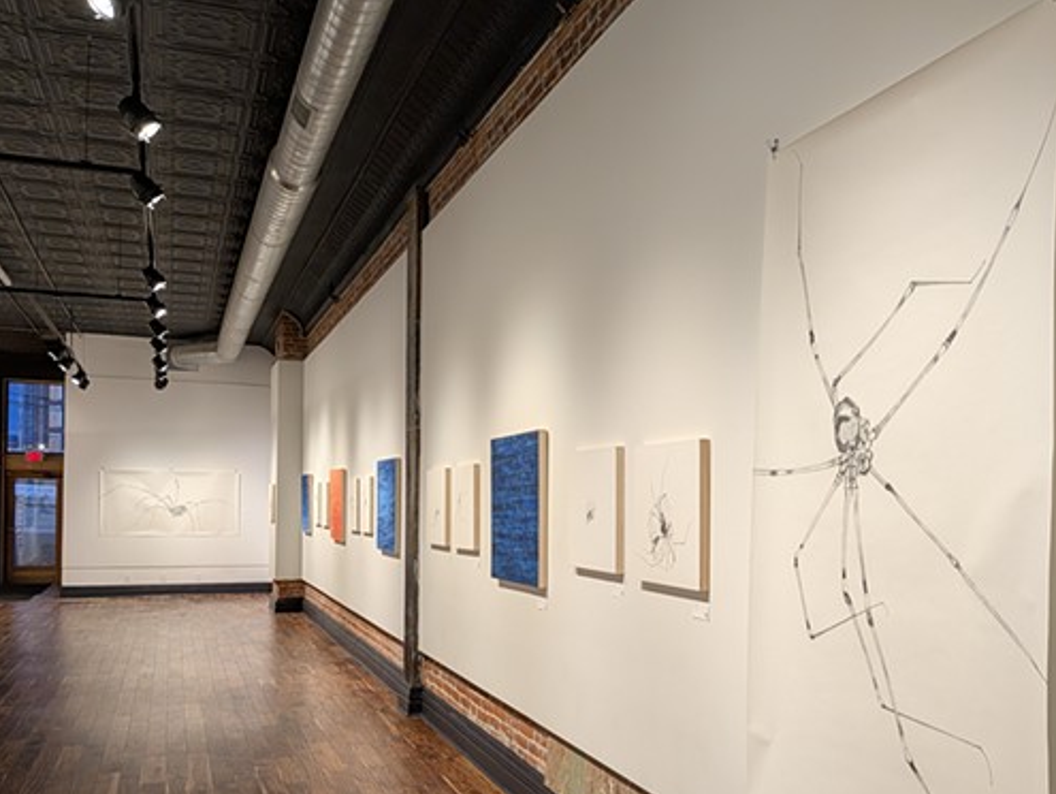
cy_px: 474
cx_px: 559
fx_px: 946
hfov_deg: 58.3
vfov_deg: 45.3
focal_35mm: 31
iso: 107
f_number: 1.7
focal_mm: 4.5
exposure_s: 1/60
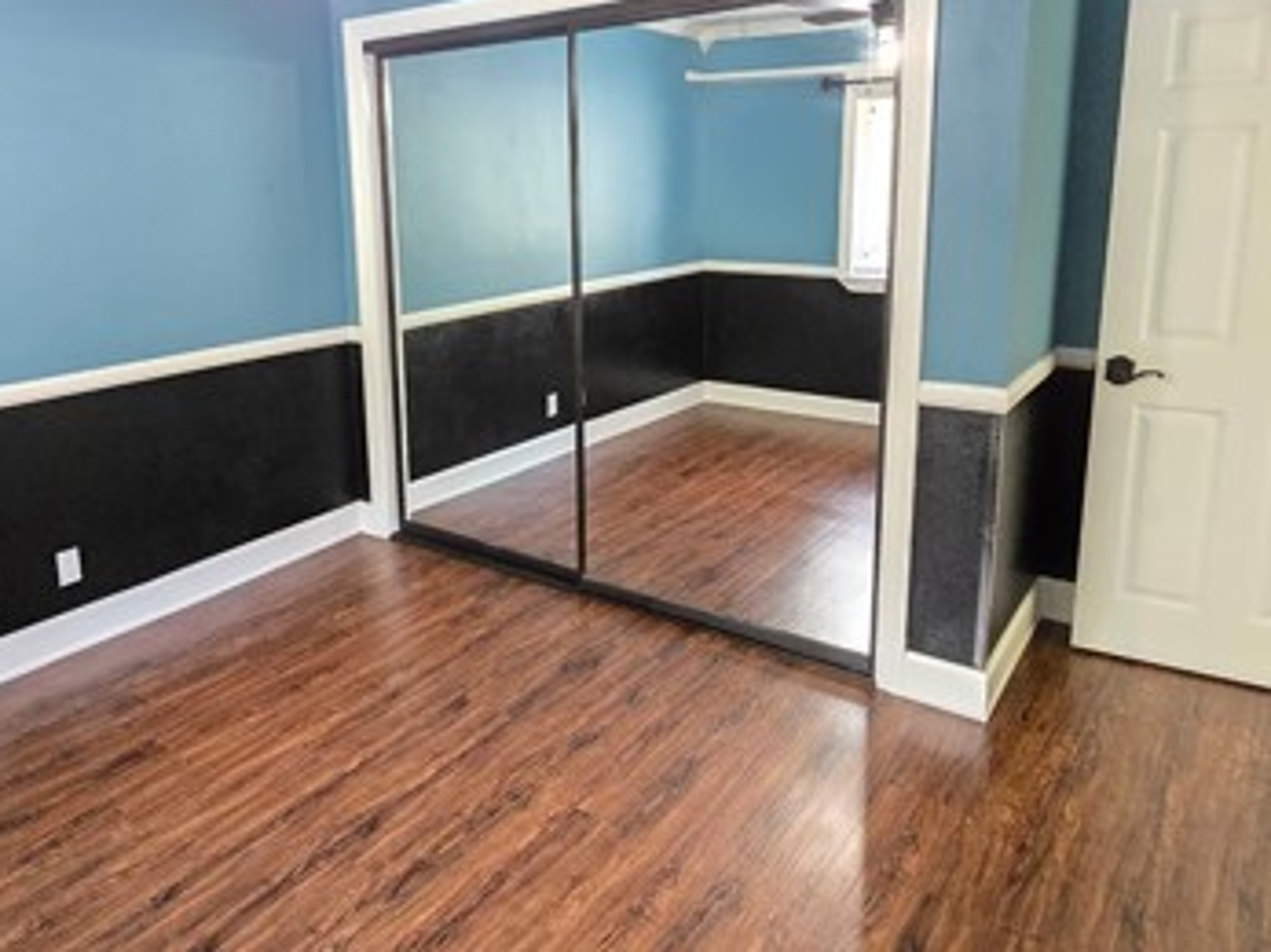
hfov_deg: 70.9
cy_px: 370
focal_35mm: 24
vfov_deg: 56.3
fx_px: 881
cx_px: 509
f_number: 2.2
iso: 1600
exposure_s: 1/40
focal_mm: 2.2
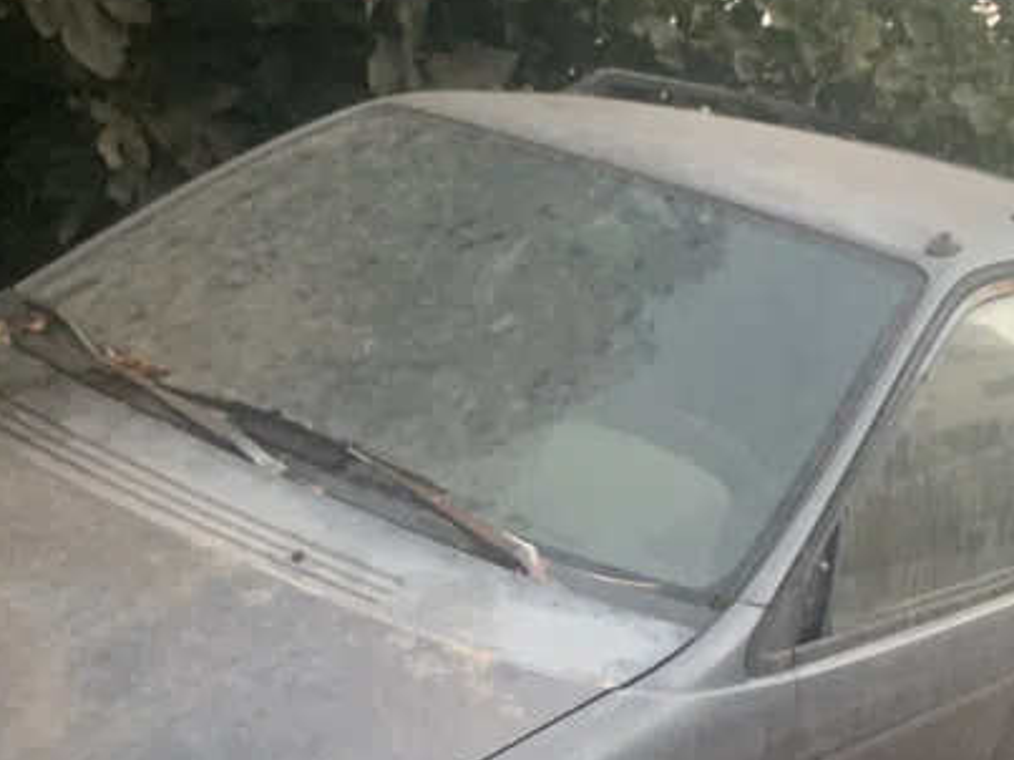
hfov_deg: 31.2
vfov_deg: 23.3
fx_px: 1816
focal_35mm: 62
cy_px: 606
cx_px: 554
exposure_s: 1/48
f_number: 1.8
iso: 400
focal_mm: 4.25
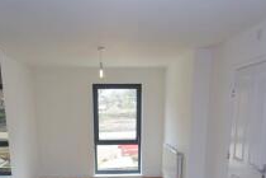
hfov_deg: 55.6
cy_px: 172
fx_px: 251
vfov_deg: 35.6
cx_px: 115
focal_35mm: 34
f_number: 5.6
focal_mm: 10
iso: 100
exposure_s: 1/60
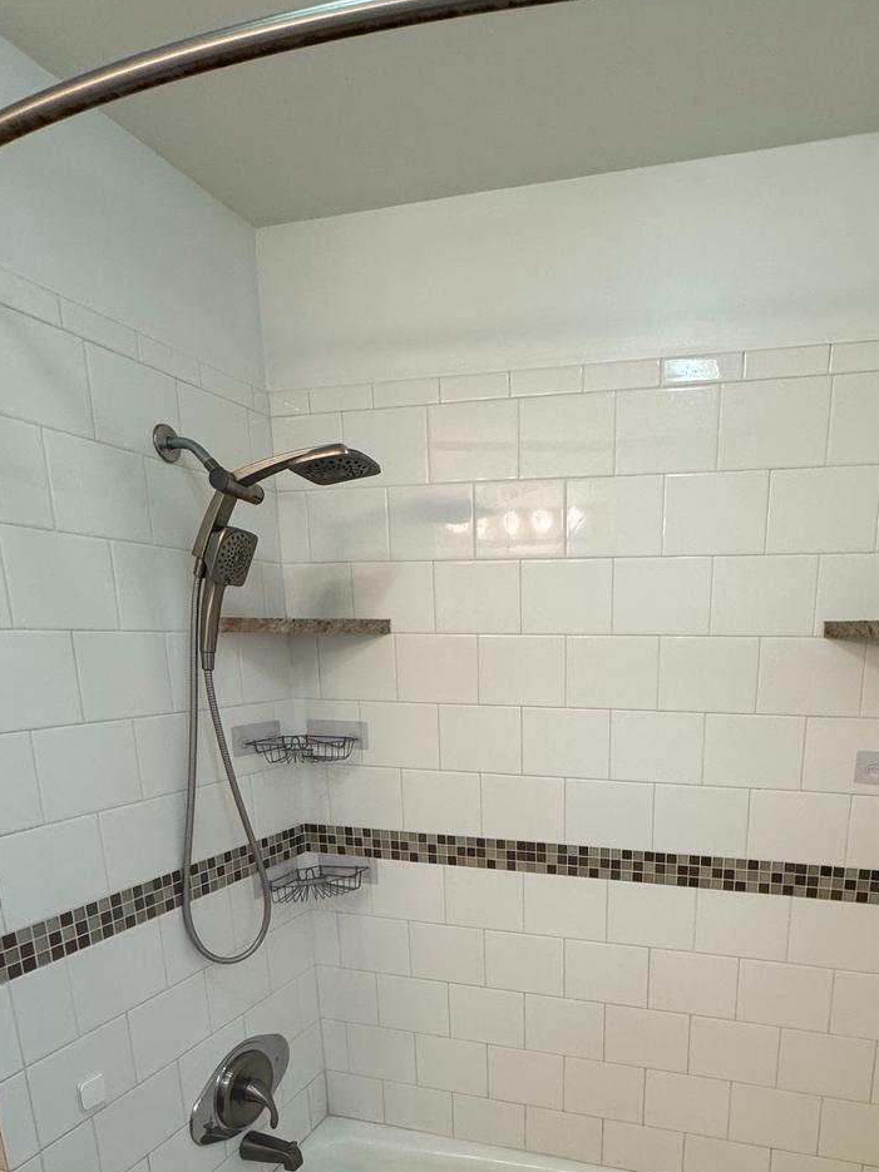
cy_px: 829
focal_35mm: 23
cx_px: 576
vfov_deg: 70.6
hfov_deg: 57.7
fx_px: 779
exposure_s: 1/120
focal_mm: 2.22
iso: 200
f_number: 2.2
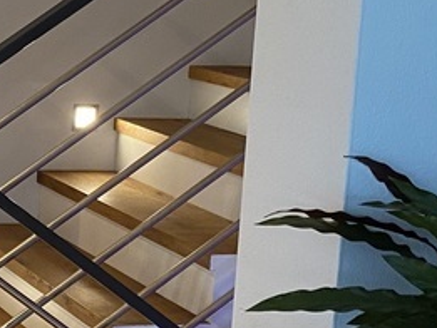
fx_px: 1288
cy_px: 59
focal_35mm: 102
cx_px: -211
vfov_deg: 14.4
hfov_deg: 17.4
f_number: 1.8
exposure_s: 1/50
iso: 125
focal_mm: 4.25
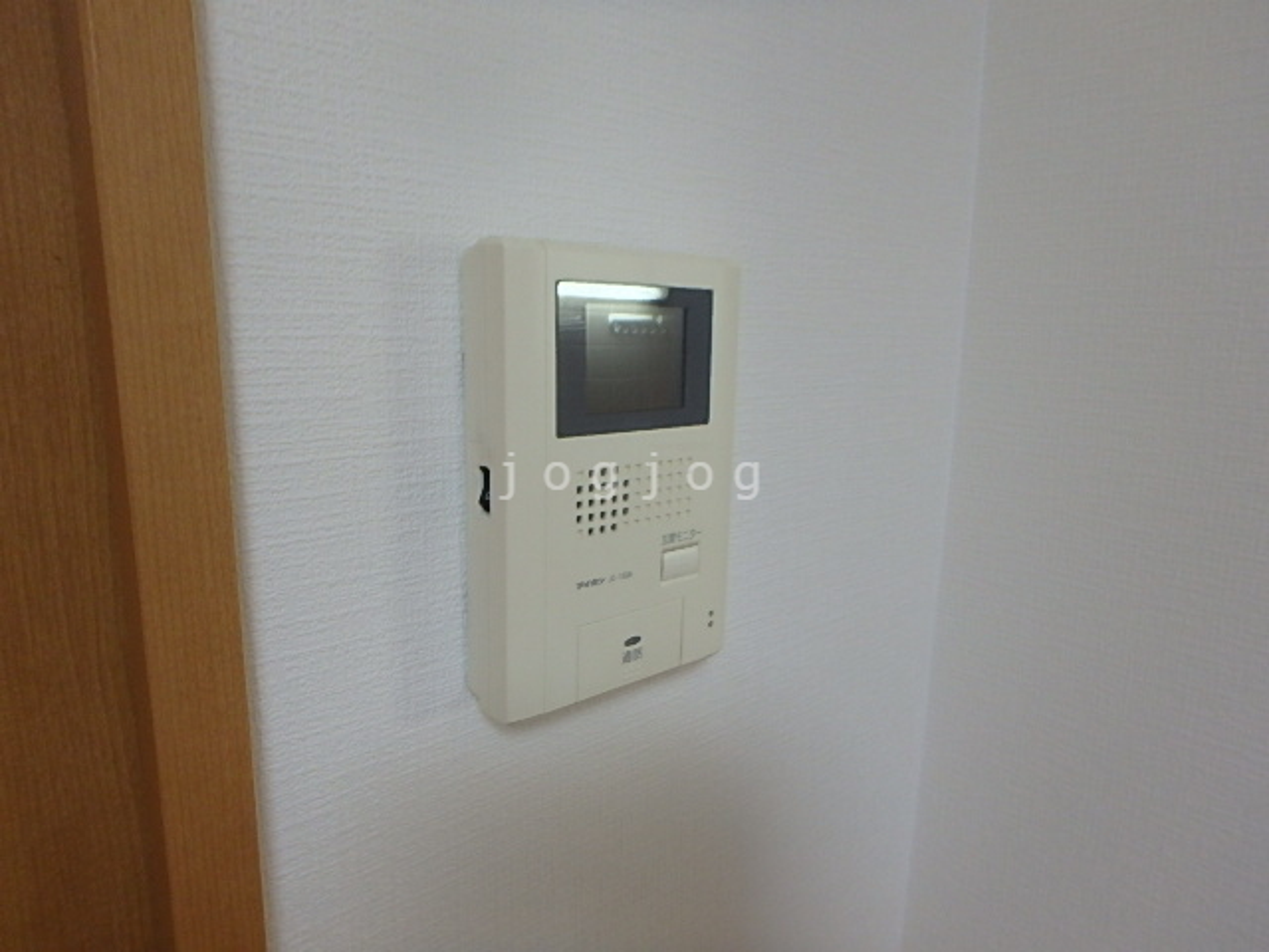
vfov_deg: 63.4
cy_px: 476
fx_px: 770
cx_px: 634
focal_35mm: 21
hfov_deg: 79.0
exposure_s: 1/30
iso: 320
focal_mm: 3.7
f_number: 3.5
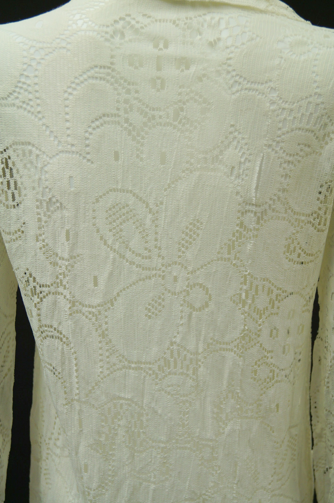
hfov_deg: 29.8
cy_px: 252
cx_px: 167
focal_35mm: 45
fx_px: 628
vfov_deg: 43.7
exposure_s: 1/60
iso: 320
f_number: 4.5
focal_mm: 30
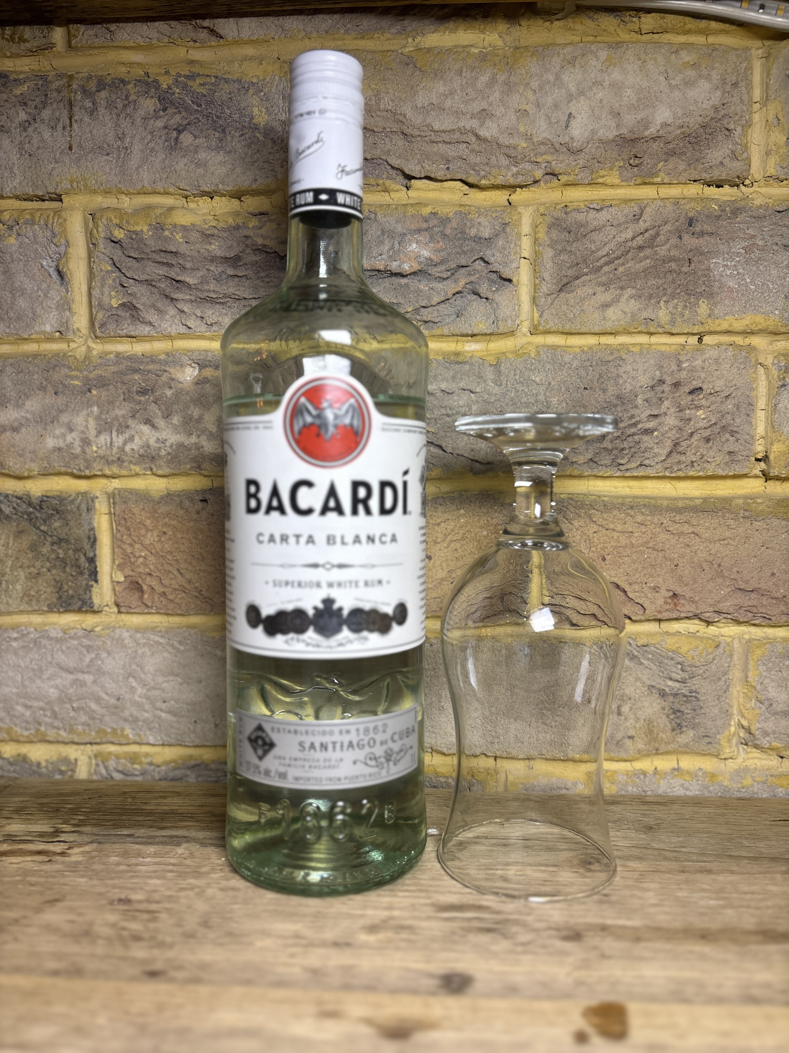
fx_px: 790
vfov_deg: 67.3
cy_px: 526
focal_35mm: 26
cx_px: 394
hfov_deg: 53.1
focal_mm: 5.96
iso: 80
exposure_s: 1/100
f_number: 1.6
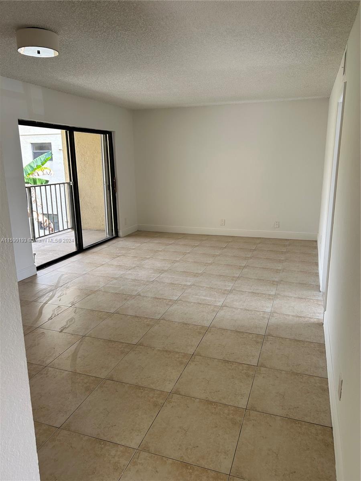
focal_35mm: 26
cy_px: 240
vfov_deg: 67.3
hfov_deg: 53.1
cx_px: 180
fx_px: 362
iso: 64
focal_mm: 5.7
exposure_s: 1/121
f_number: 1.5
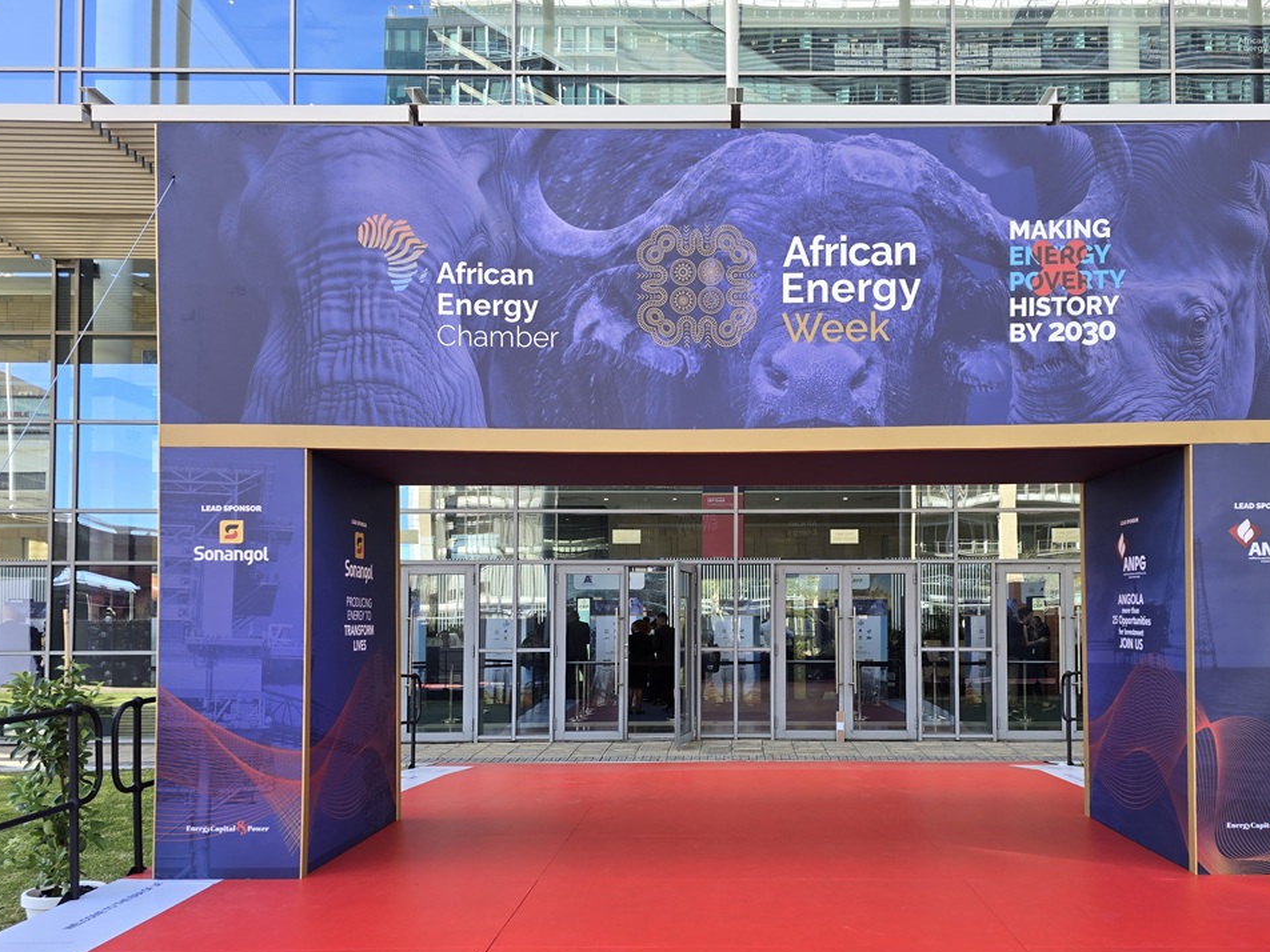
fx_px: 1064
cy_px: 579
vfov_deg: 47.9
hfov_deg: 61.3
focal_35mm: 29
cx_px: 739
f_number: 1.7
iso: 40
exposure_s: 1/180
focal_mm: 6.3
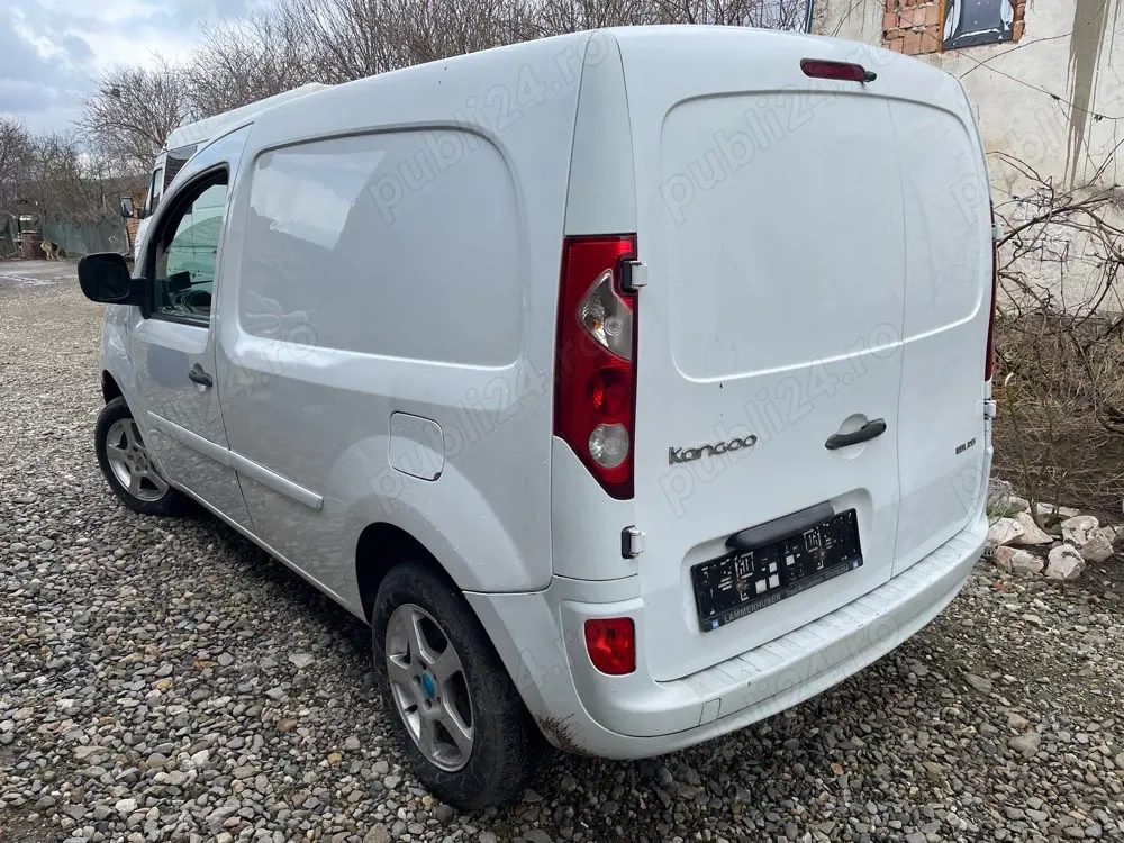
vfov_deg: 53.1
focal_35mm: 26
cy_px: 422
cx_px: 562
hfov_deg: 67.3
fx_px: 844
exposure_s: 1/1159
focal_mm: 4.2
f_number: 1.6
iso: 32
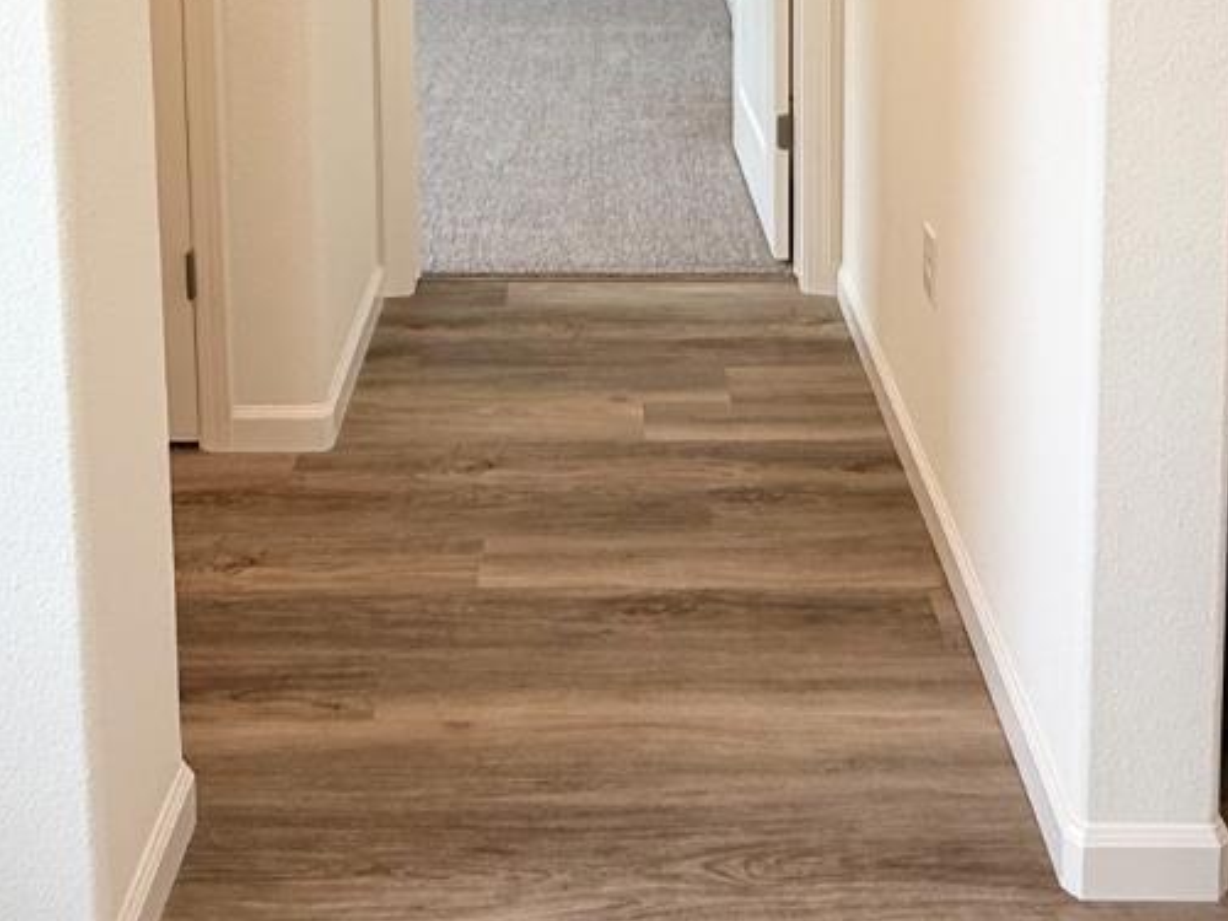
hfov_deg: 44.8
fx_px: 1490
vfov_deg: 29.7
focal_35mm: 42
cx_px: 602
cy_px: -168
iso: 80
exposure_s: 1/120
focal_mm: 2.22
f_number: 2.2
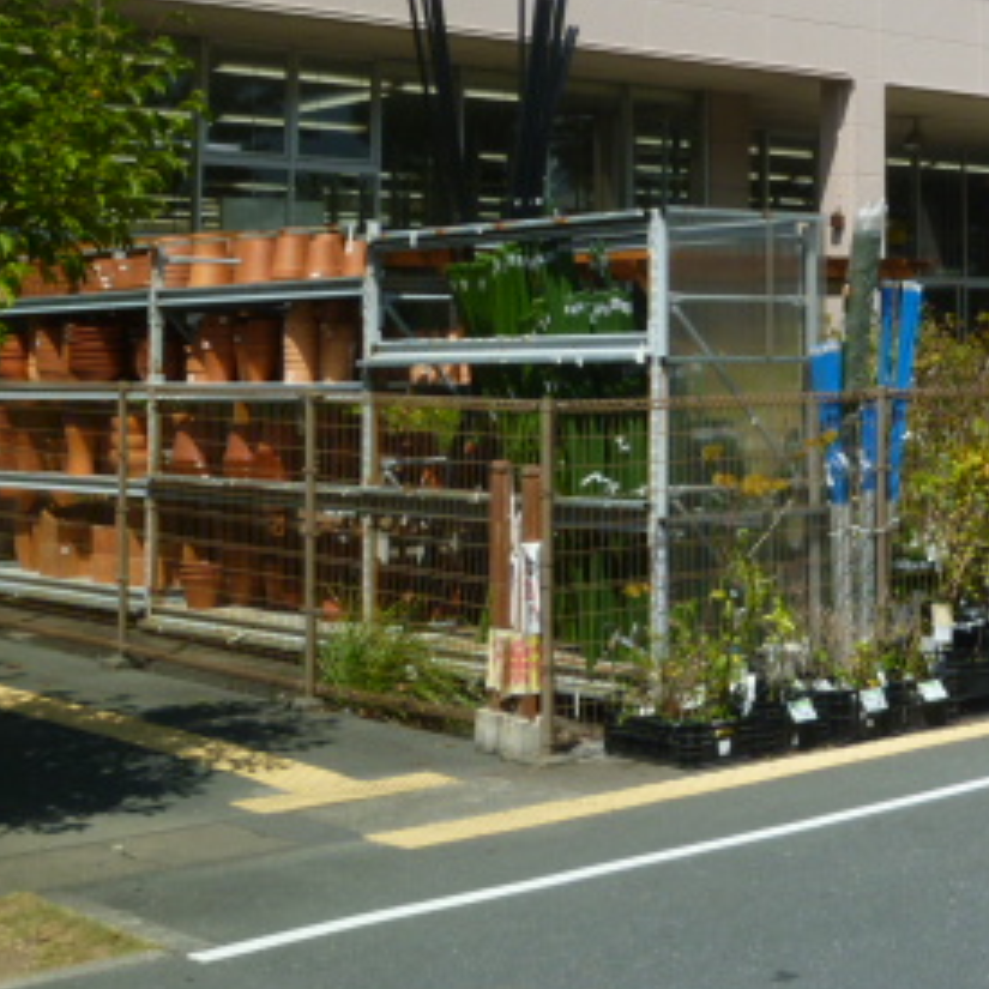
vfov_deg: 24.8
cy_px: 144
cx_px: 1029
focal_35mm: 68
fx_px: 2198
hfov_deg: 24.0
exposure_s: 1/500
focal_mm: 5.9
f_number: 5
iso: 80
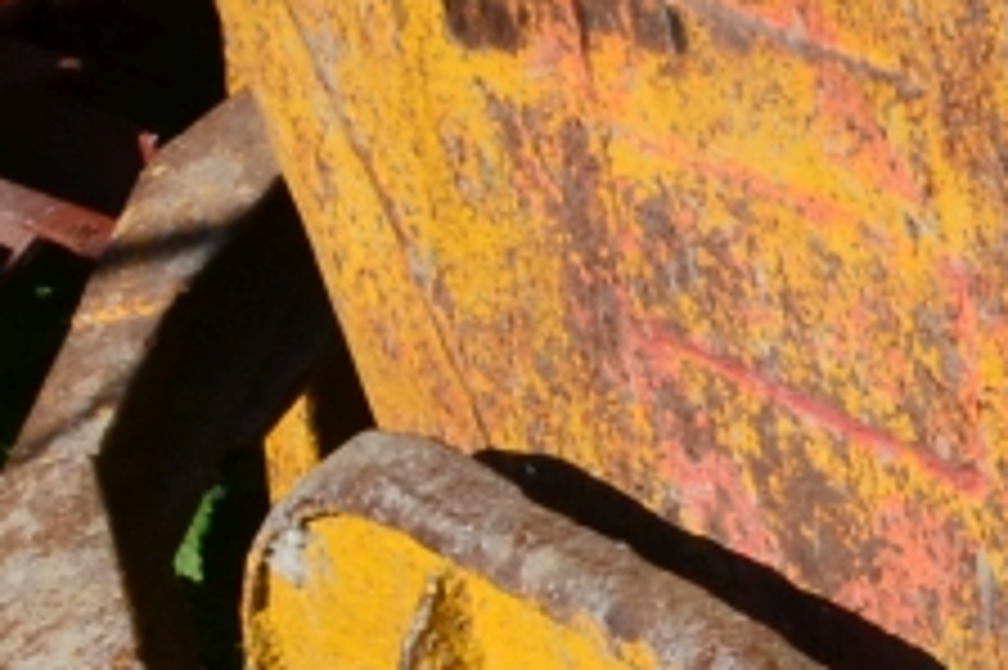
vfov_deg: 5.3
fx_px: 7190
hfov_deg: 7.5
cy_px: 537
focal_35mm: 257
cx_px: 2390
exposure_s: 1/400
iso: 400
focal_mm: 24
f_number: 11
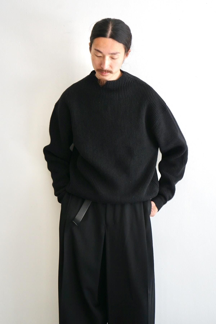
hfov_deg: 21.9
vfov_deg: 32.4
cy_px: 162
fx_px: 558
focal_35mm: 62
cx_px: 108
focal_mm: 62
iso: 500
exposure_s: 1/80
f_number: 5.6
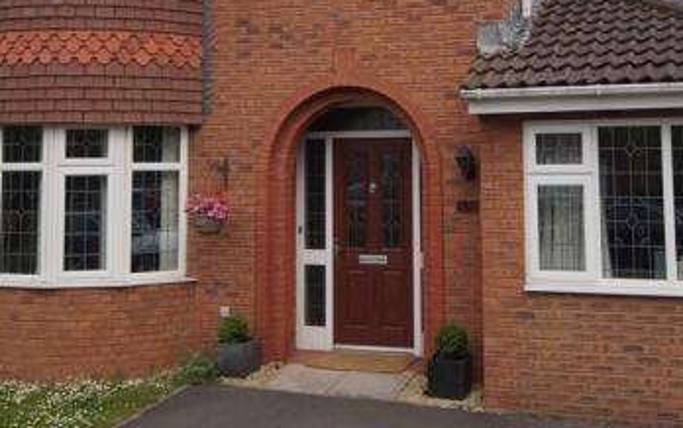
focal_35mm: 49
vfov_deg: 25.8
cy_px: 72
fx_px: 912
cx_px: 391
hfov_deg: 41.0
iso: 100
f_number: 5.6
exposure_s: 1/400
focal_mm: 17
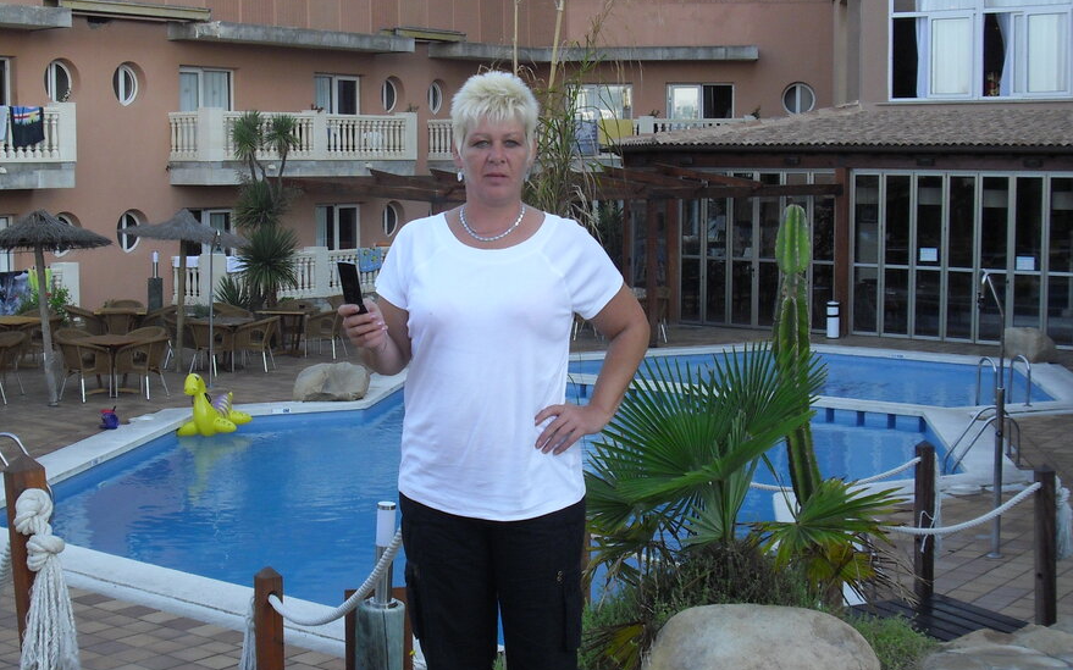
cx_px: 516
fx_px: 1608
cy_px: 337
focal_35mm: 55
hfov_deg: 36.9
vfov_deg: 23.5
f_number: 2.8
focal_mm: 6.2
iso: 100
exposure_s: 1/320
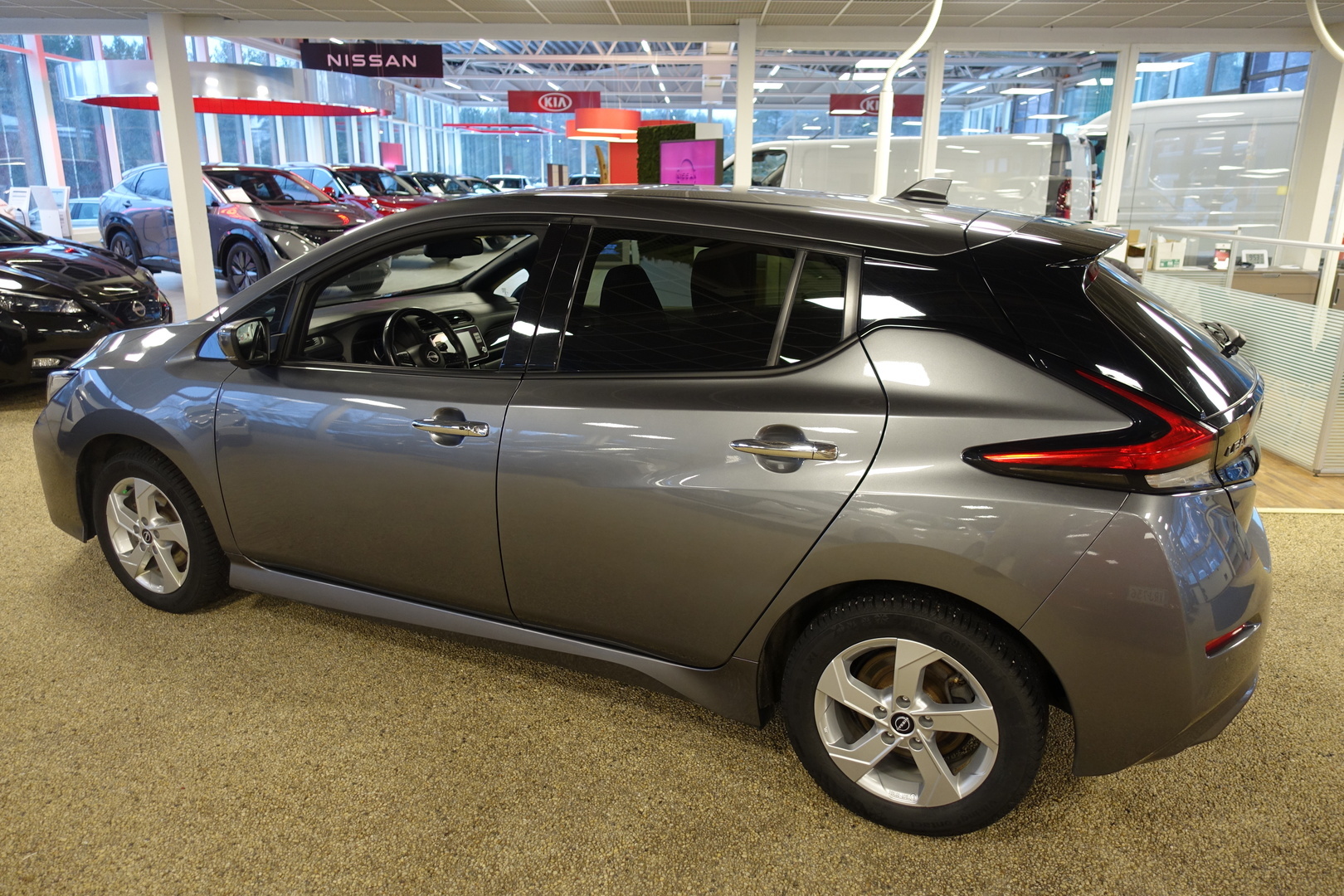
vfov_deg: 53.1
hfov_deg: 73.7
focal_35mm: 24
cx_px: 672
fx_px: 896
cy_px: 448
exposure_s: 1/30
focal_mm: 8.8
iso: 200
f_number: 1.8
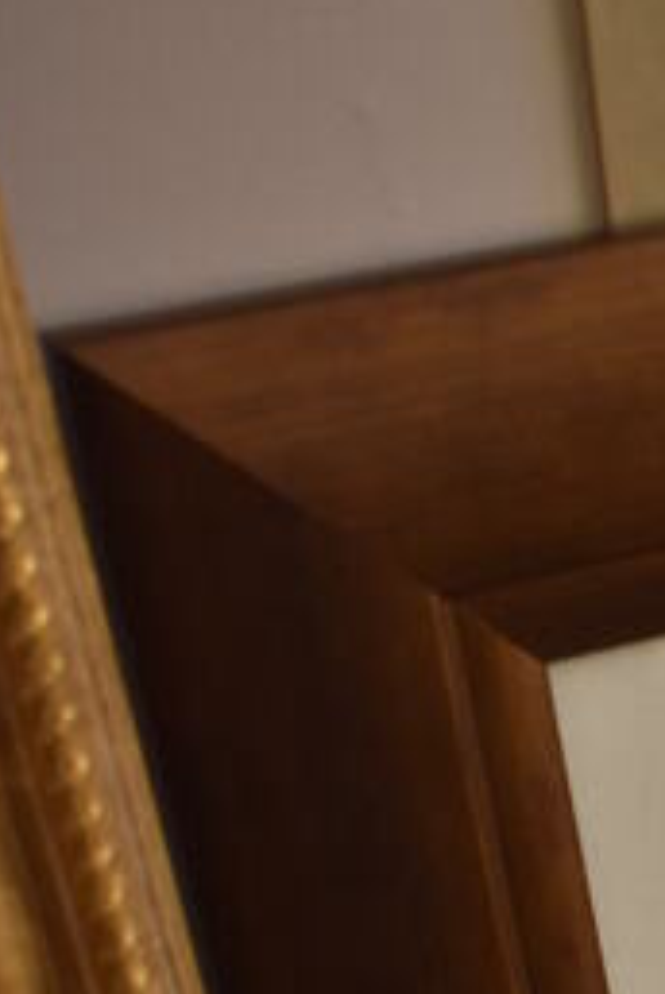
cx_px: 1164
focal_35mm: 96
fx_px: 2653
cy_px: 1247
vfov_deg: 19.7
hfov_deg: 13.0
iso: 720
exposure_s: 1/250
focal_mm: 18
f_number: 3.5
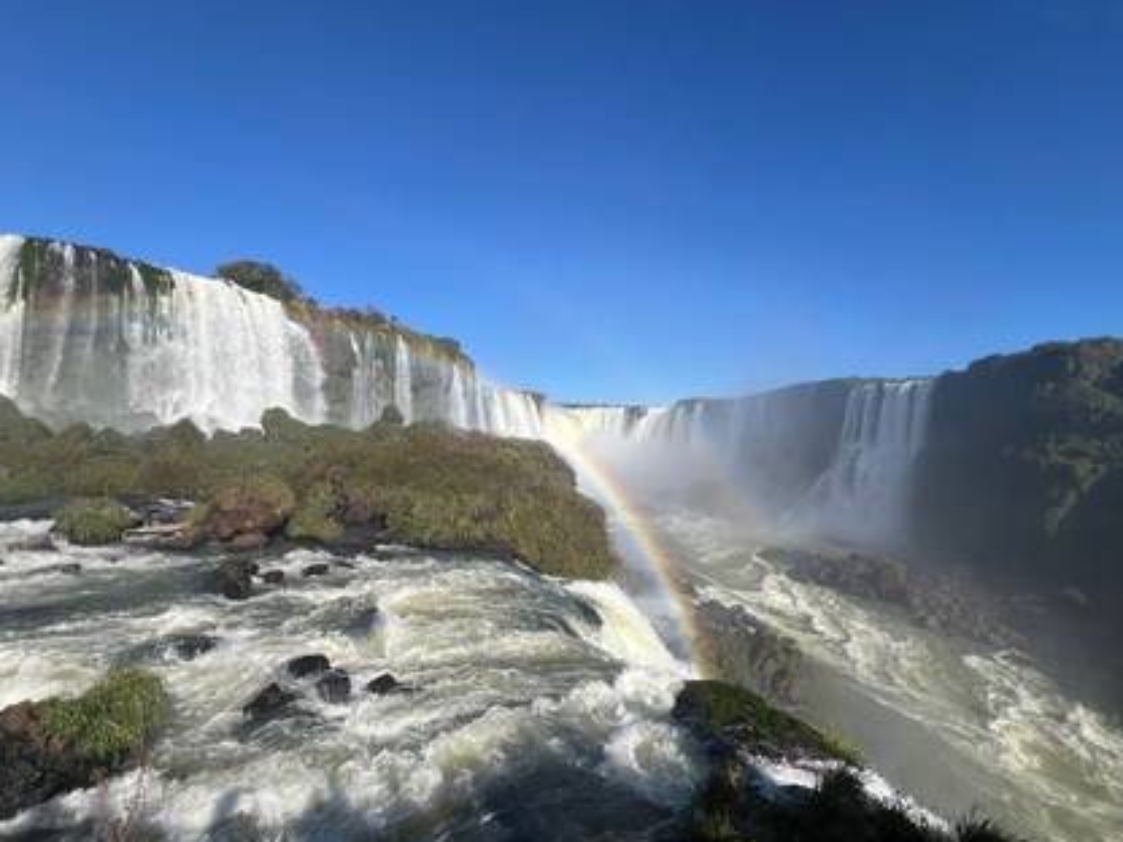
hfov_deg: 98.1
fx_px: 487
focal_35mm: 15
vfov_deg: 81.7
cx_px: 583
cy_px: 432
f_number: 1.8
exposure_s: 1/2179
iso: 32
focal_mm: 1.57
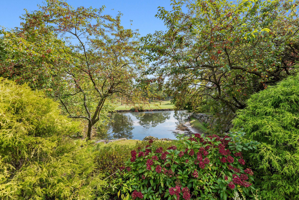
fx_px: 133
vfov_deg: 73.8
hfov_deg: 96.7
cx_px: 150
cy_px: 100
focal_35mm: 16
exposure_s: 1/80
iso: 200
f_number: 11
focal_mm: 16
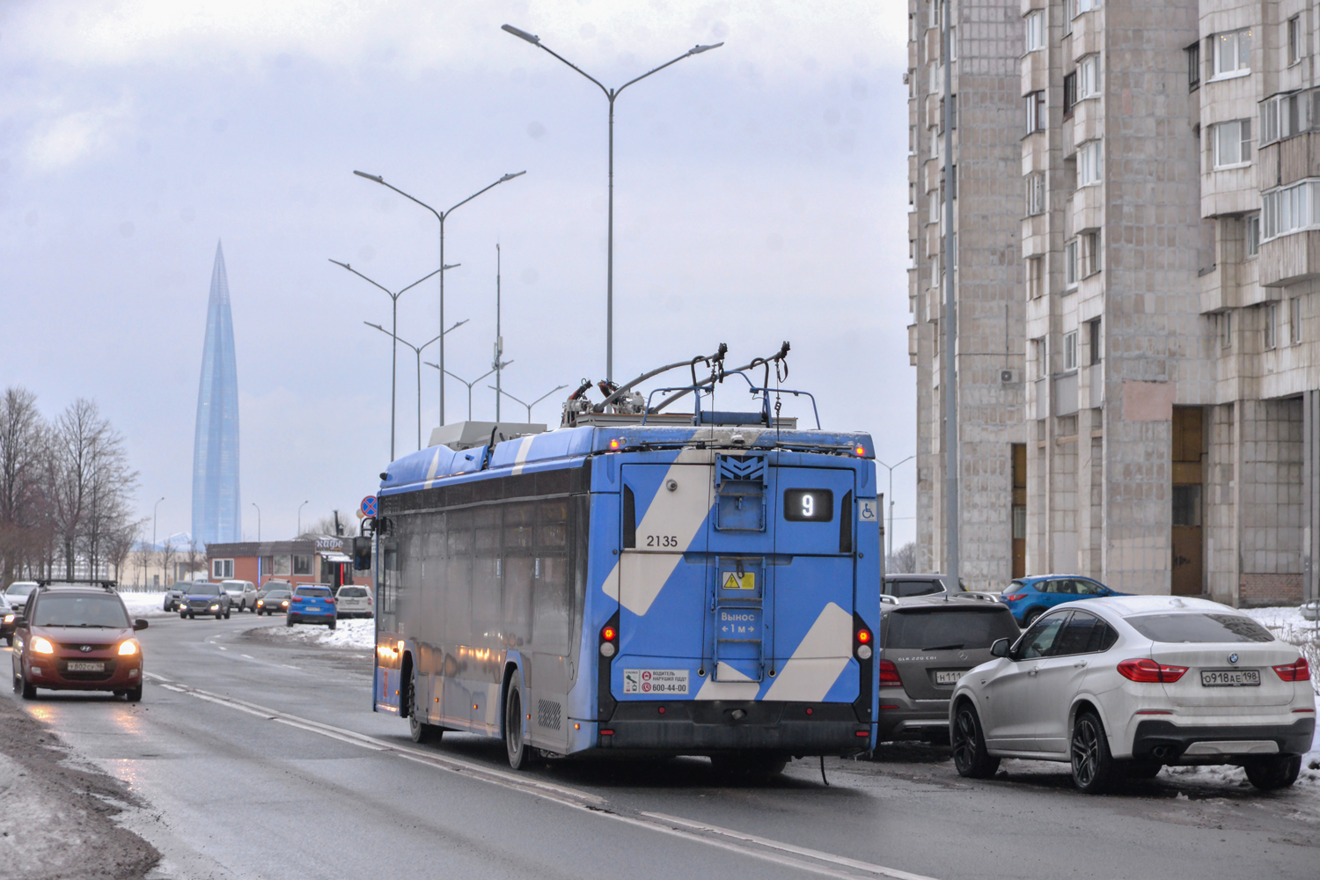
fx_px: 3740
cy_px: 440
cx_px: 660
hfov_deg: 20.0
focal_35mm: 102
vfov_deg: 13.4
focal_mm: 102
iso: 1250
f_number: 5.6
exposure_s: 1/320
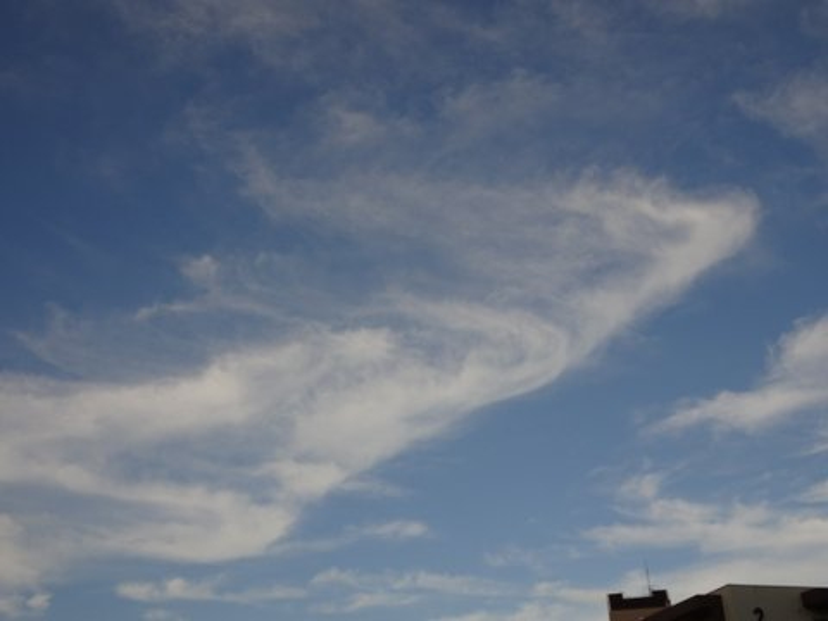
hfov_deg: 43.9
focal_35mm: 43
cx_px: 414
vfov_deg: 33.6
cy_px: 310
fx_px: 1029
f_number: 4
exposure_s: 1/1000
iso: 80
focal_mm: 7.3
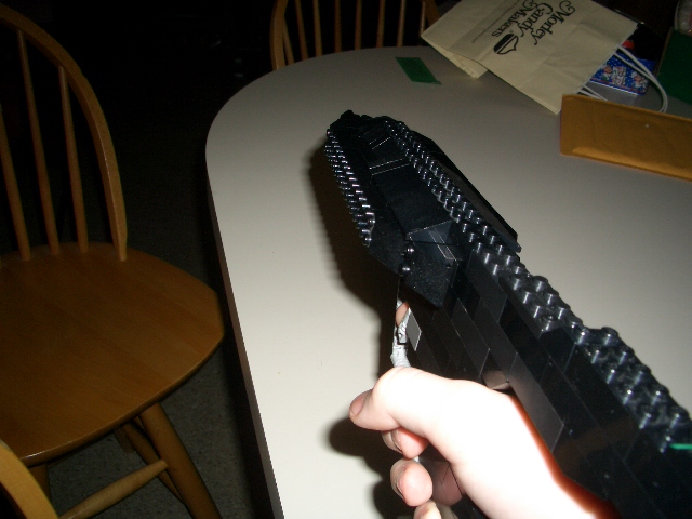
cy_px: 260
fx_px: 700
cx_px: 346
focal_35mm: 35
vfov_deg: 40.7
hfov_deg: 52.6
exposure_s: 1/60
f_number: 4.3
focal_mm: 5.8
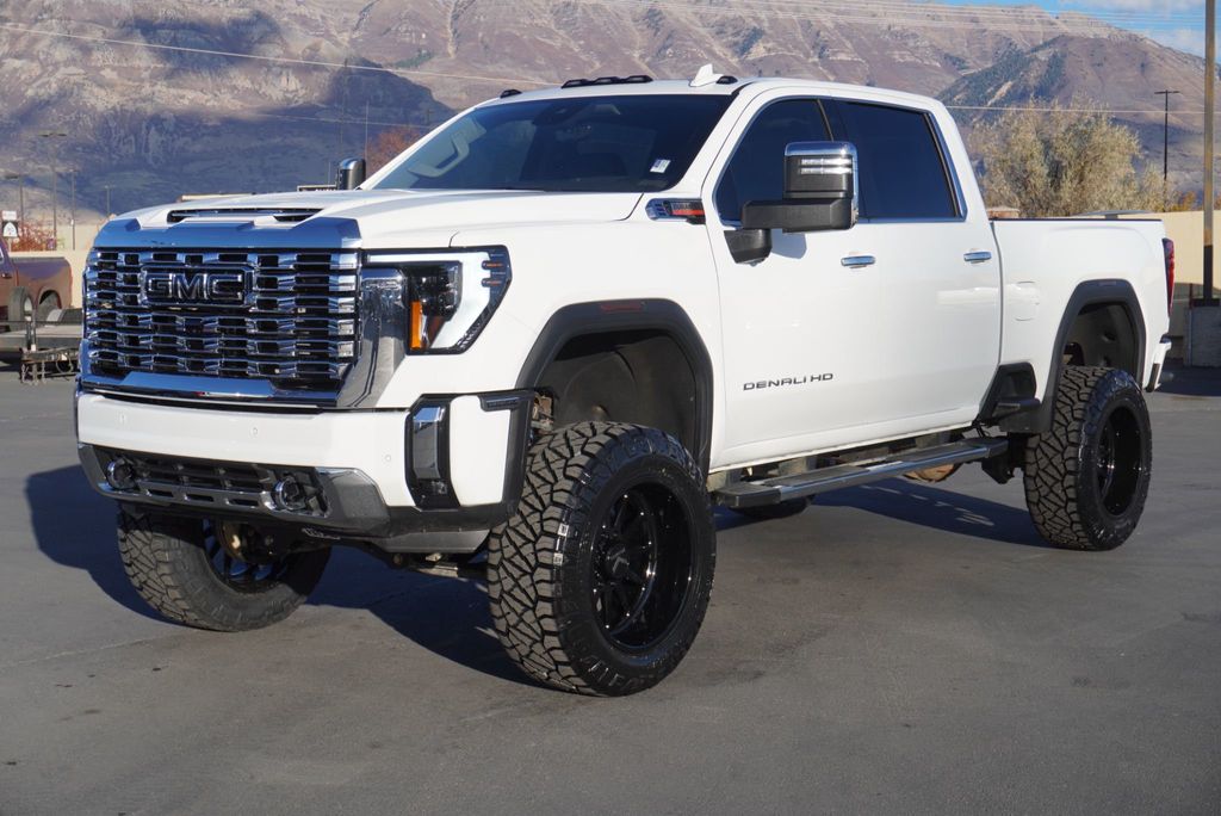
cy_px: 408
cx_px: 610
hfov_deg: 35.9
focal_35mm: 56
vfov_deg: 24.4
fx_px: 1883
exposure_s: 1/320
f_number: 8
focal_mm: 37
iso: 100
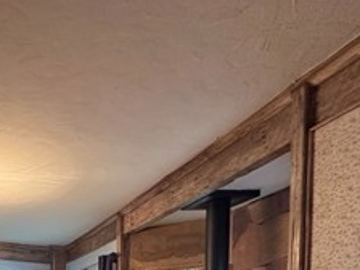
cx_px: -47
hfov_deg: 38.0
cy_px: 341
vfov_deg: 29.7
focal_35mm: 40
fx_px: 416
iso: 400
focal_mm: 2.22
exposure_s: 1/60
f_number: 2.2
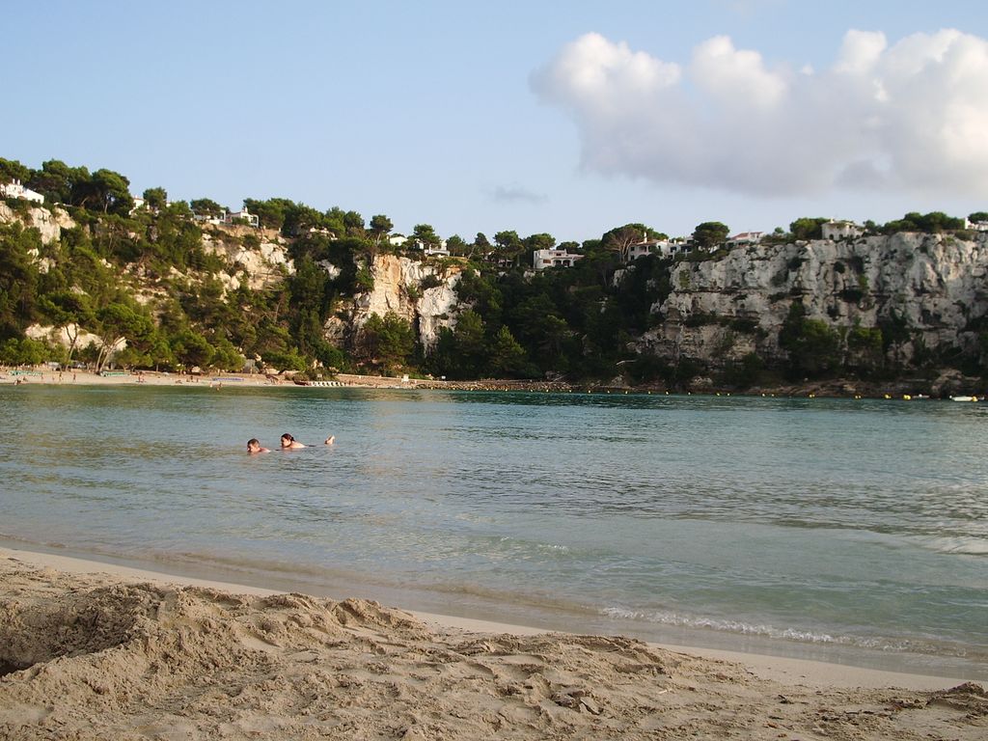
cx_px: 494
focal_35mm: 41
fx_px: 1170
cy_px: 370
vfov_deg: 35.1
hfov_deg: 45.8
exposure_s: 1/160
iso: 50
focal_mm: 6.8
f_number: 4.6
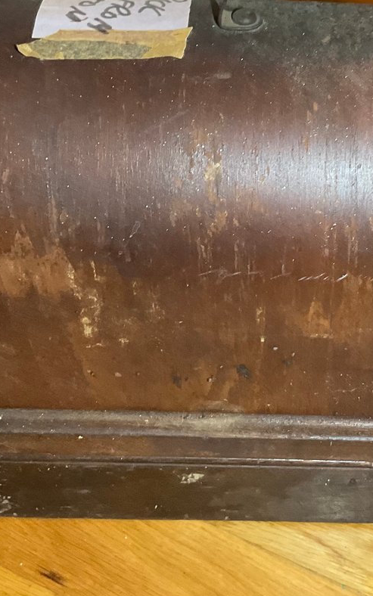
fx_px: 959
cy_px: 234
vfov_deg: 34.4
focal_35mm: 59
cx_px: 320
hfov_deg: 21.6
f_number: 1.8
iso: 160
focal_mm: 3
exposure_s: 1/60
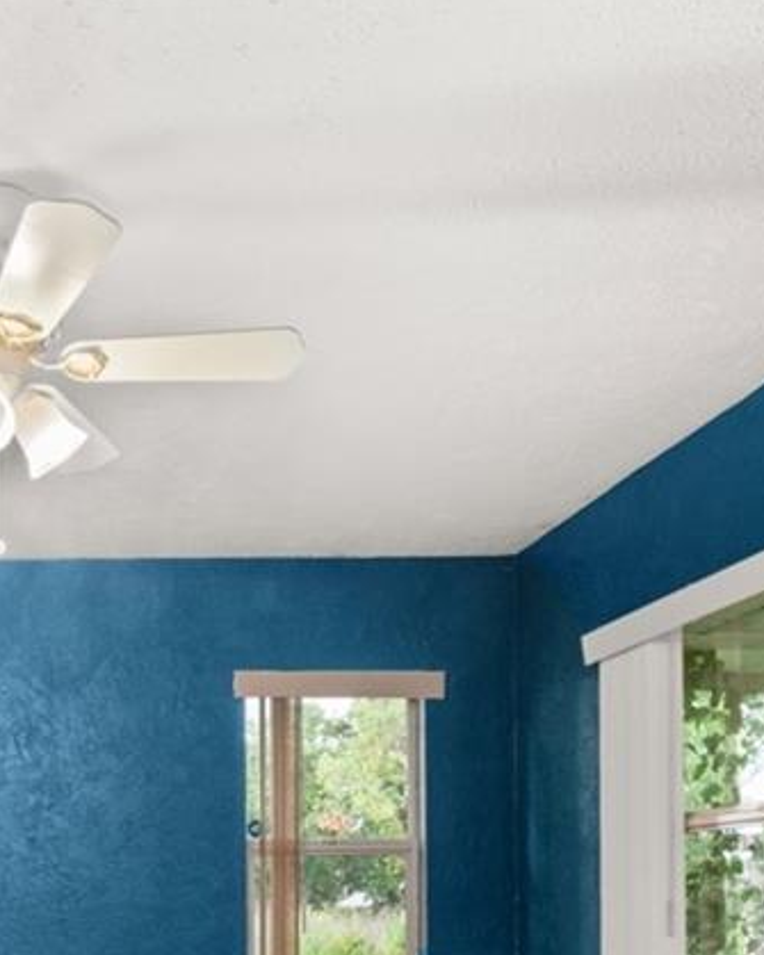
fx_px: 1216
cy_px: 912
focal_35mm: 43
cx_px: 14
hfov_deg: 32.3
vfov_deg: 38.9
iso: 400
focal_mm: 12
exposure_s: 1.3
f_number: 11
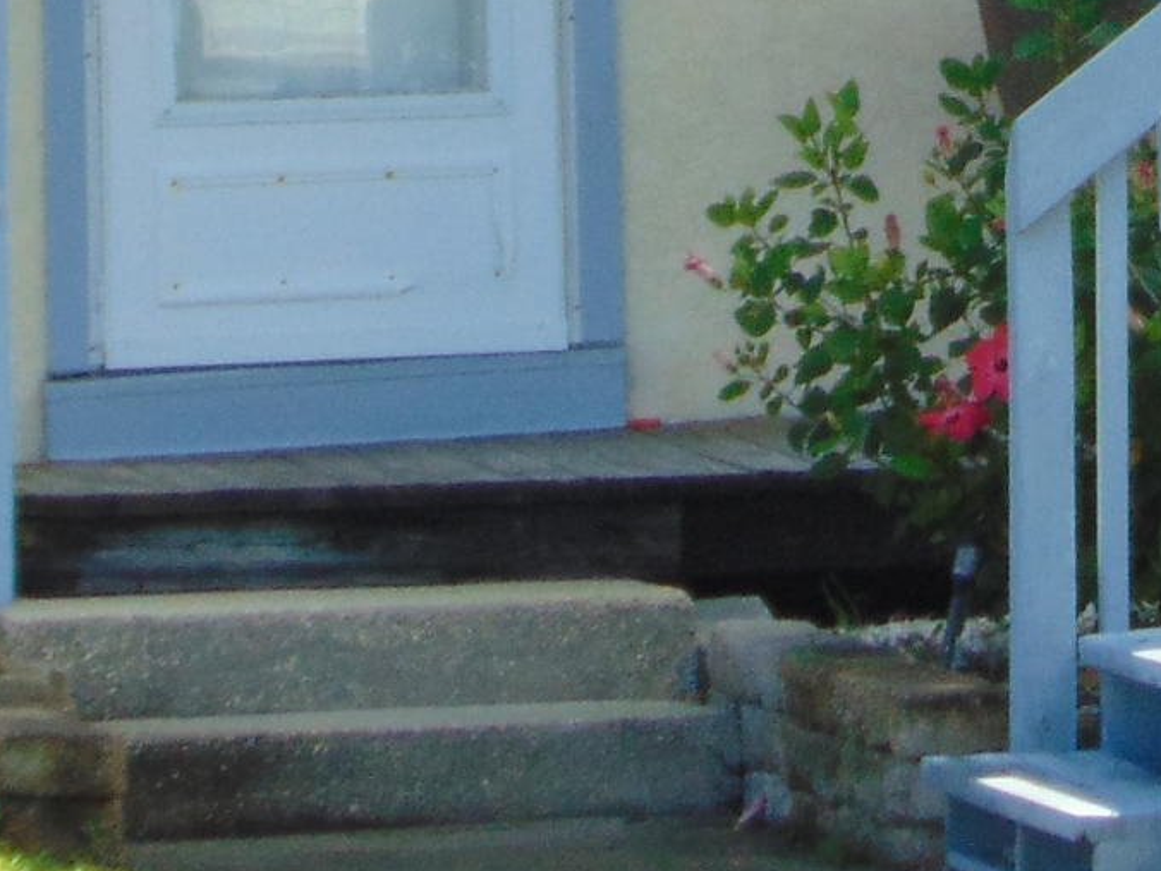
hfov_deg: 6.3
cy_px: -849
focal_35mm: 315
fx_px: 10565
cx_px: 1242
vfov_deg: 4.7
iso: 80
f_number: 3.7
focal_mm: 12.8
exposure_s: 1/320
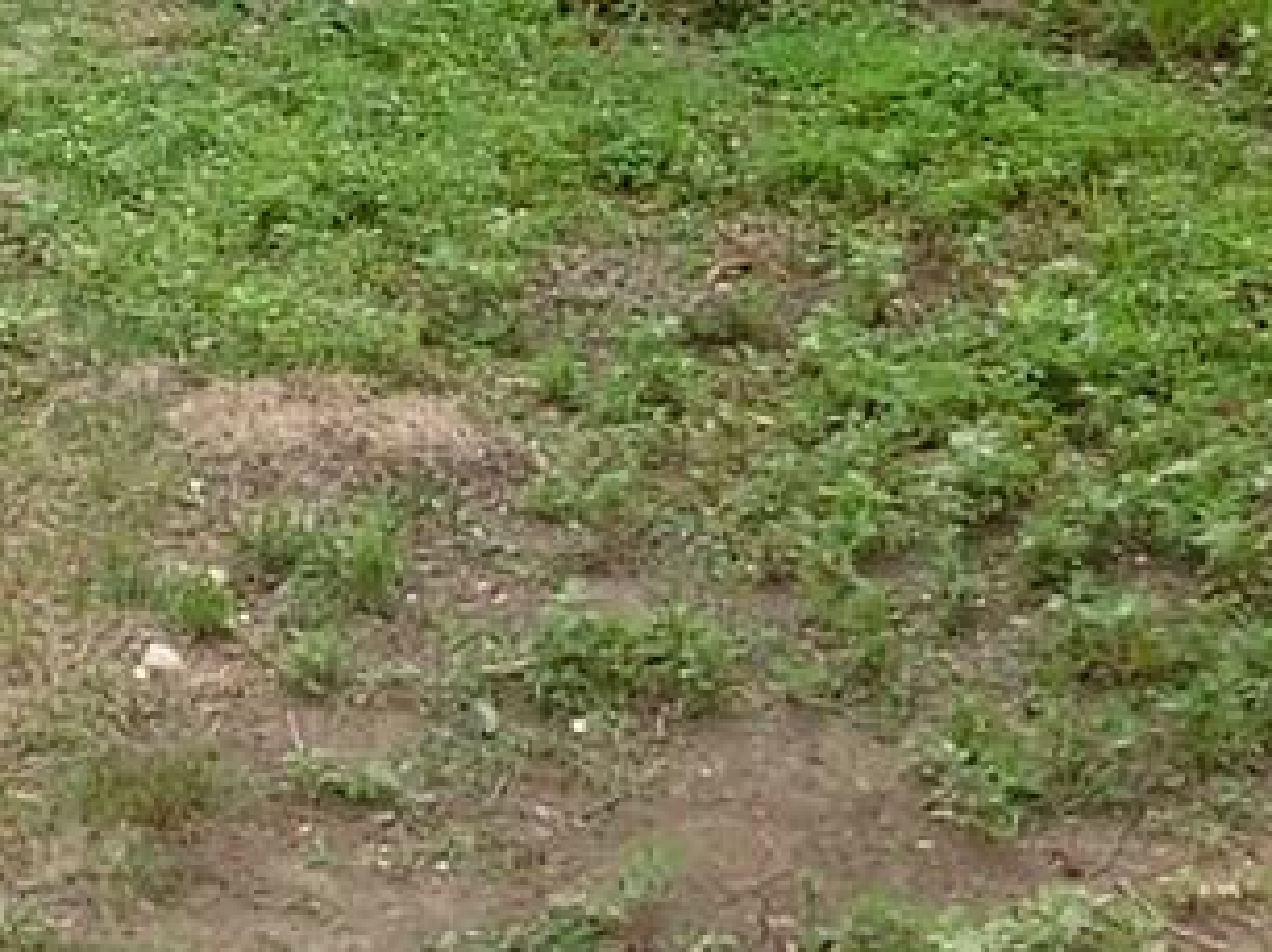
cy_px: -399
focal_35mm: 154
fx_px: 5654
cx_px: -378
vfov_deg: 9.4
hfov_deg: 12.4
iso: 125
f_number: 3
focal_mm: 4
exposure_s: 1/320
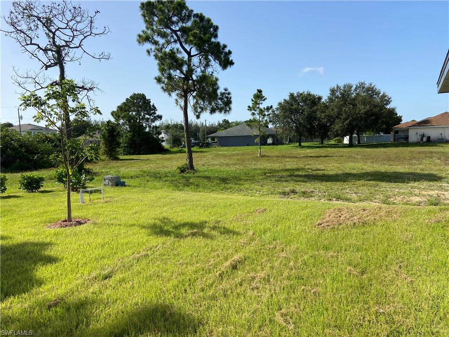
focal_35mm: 26
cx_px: 224
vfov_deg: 53.1
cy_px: 168
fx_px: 337
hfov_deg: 67.3
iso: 32
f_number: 1.8
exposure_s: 1/2755
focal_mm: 4.25
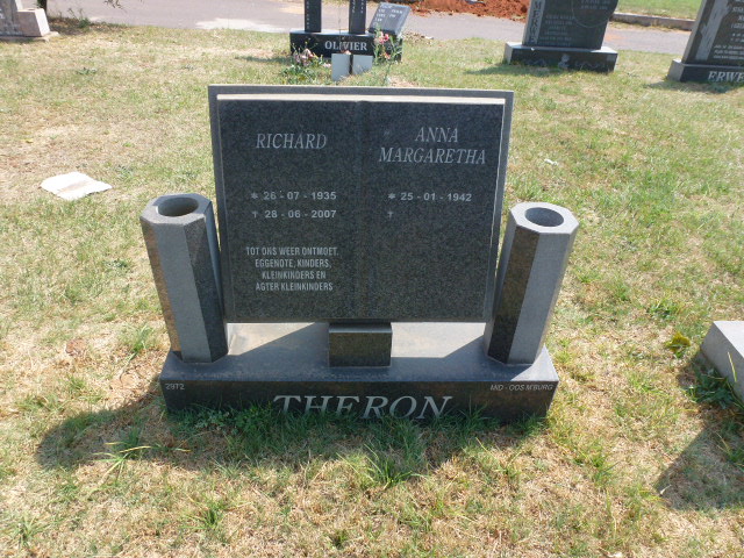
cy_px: 279
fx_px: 516
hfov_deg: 71.6
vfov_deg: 56.8
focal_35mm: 24
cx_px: 372
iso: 100
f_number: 4
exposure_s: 1/320
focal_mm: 4.3
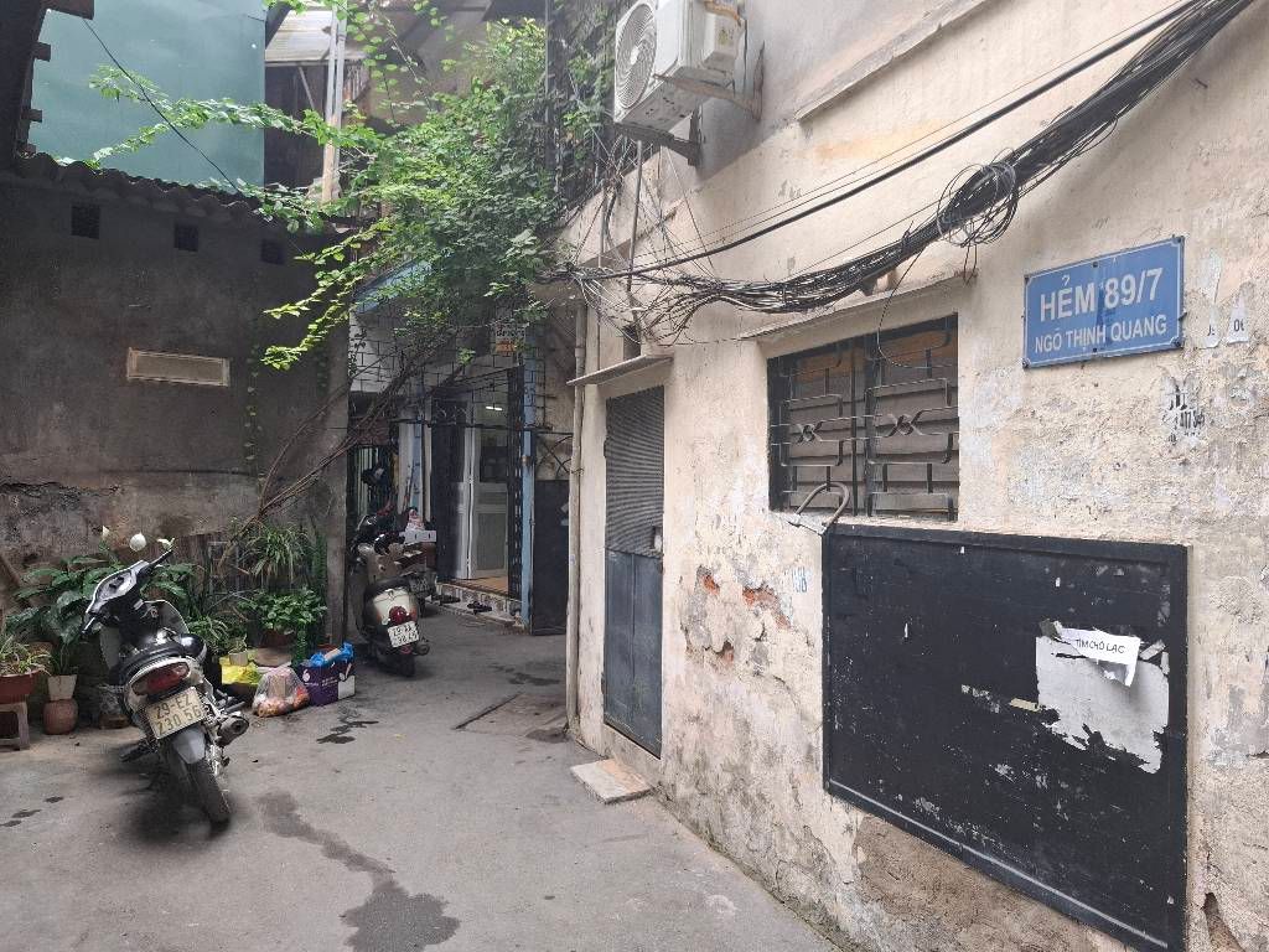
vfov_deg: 58.9
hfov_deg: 73.9
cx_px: 634
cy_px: 476
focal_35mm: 23
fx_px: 843
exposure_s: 1/100
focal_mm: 5.54
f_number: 1.8
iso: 100
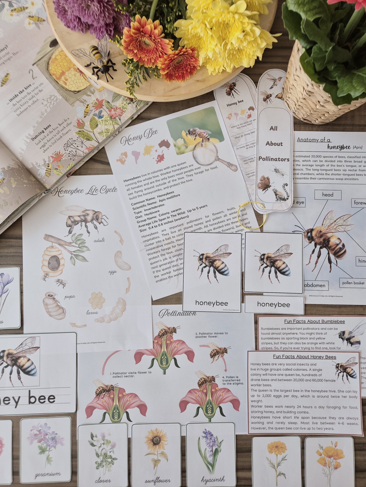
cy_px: 244
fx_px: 324
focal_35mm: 23
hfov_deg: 58.9
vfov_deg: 73.9
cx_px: 183
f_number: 1.8
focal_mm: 5.4
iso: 160
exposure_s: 1/180
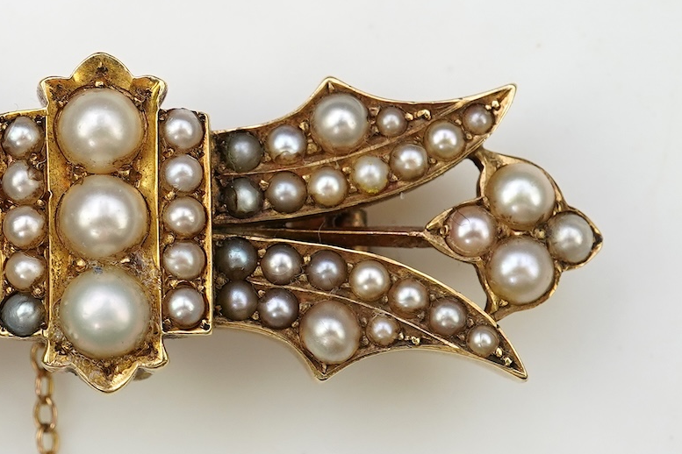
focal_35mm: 114
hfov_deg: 17.7
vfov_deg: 12.0
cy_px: 208
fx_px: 2159
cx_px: 107
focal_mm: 30
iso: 400
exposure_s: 1/25
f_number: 16
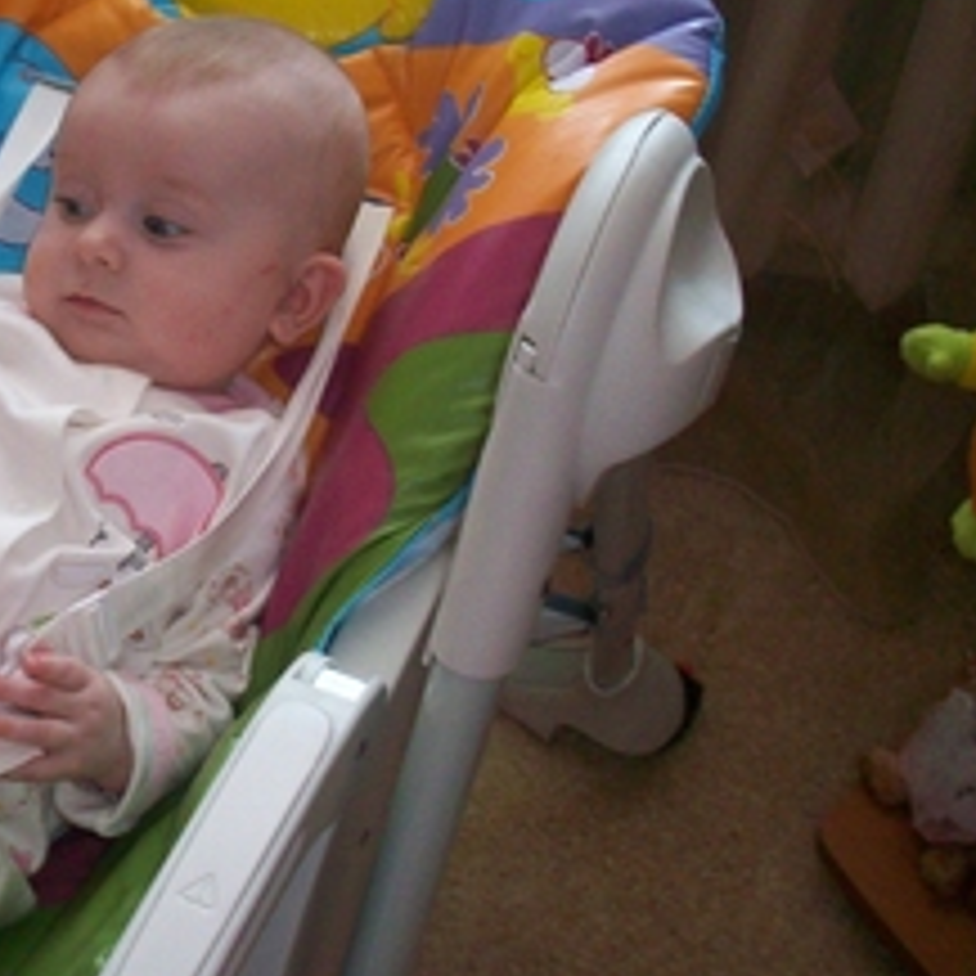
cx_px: 148
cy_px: 427
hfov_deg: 24.8
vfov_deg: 25.3
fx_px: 2169
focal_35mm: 68
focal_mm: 6.2
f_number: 2.8
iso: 200
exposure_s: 1/64
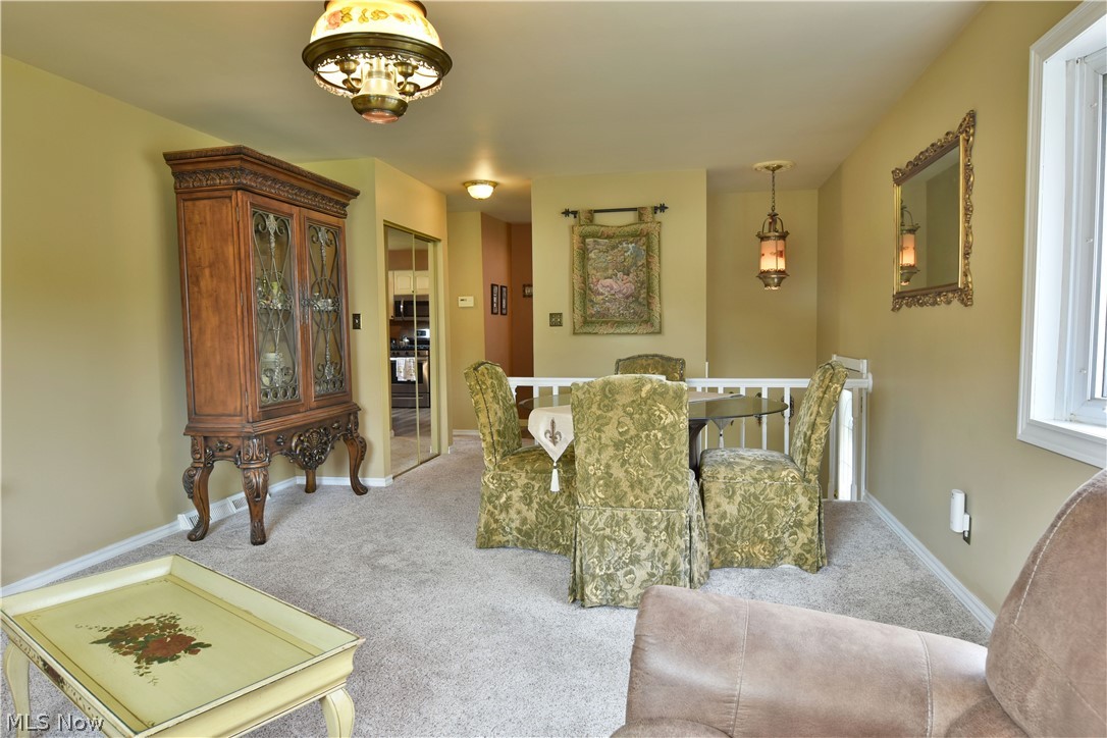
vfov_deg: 59.5
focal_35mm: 21
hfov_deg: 81.2
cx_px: 554
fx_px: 646
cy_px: 369
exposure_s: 1/20
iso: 200
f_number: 4.5
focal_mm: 14
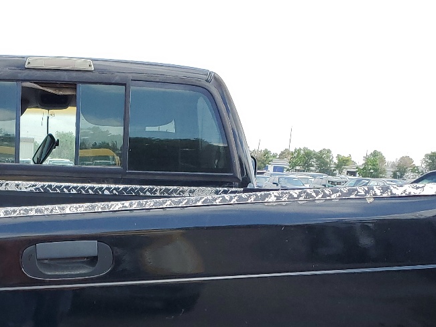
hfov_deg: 29.3
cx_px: 64
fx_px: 806
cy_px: 367
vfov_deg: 21.7
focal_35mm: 64
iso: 50
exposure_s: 1/1000
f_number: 1.5
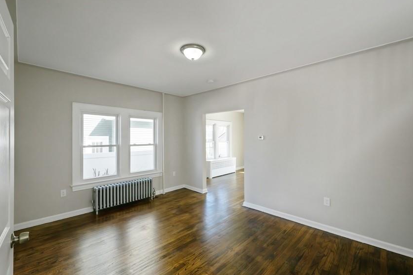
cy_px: 142
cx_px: 210
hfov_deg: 100.4
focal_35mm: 15
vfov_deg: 77.3
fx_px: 172
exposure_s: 1/160
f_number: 8
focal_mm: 14
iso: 400
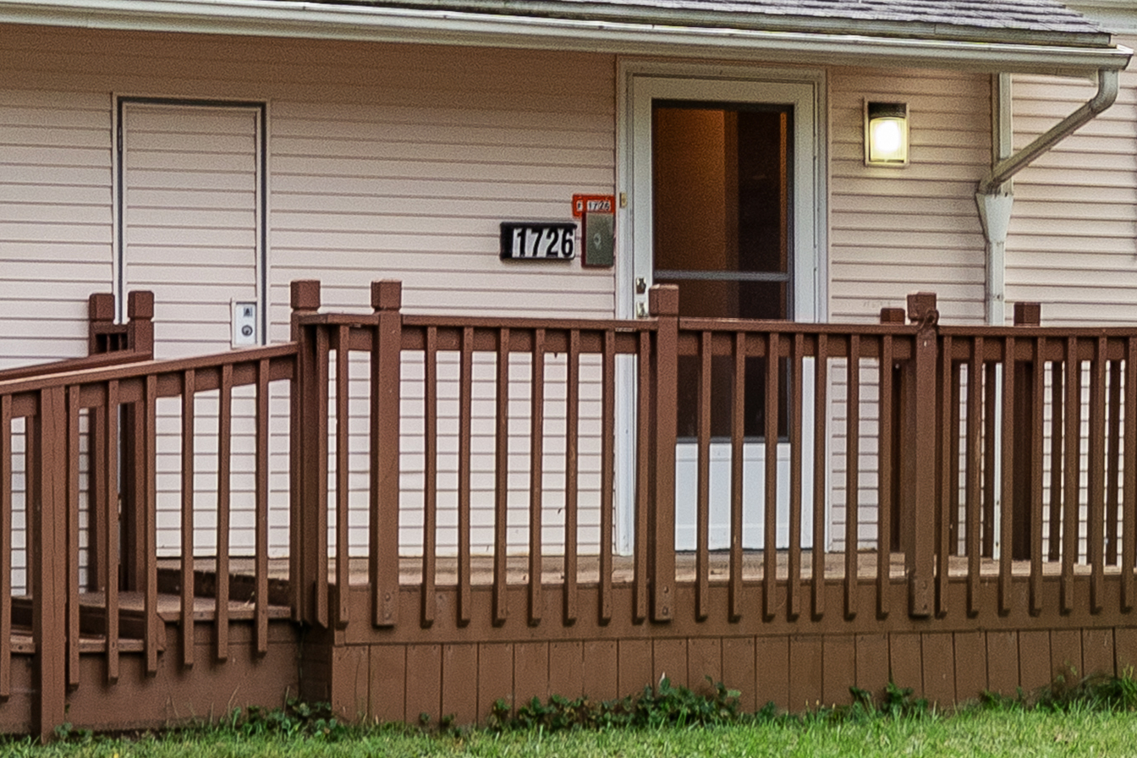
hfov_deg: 16.4
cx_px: 673
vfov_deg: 10.7
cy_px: -228
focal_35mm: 125
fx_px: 3948
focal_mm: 28
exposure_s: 1/50
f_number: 7.1
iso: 320
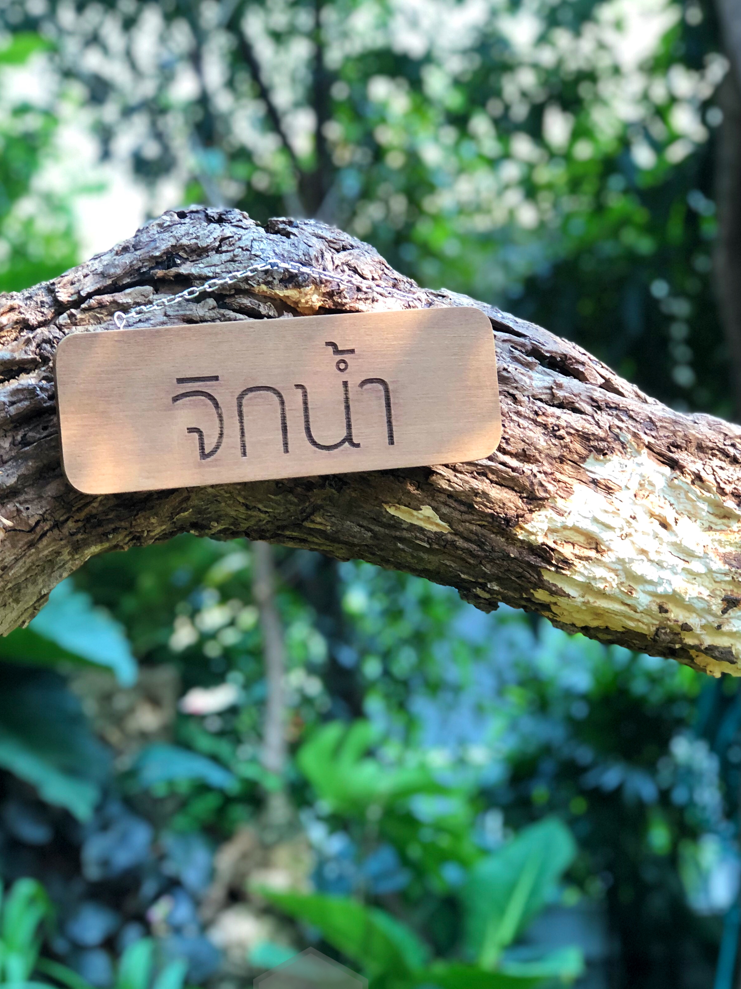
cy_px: 416
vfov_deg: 27.0
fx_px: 2055
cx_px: 311
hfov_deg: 20.4
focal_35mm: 72
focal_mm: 6.6
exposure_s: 1/33
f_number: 2.8
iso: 50
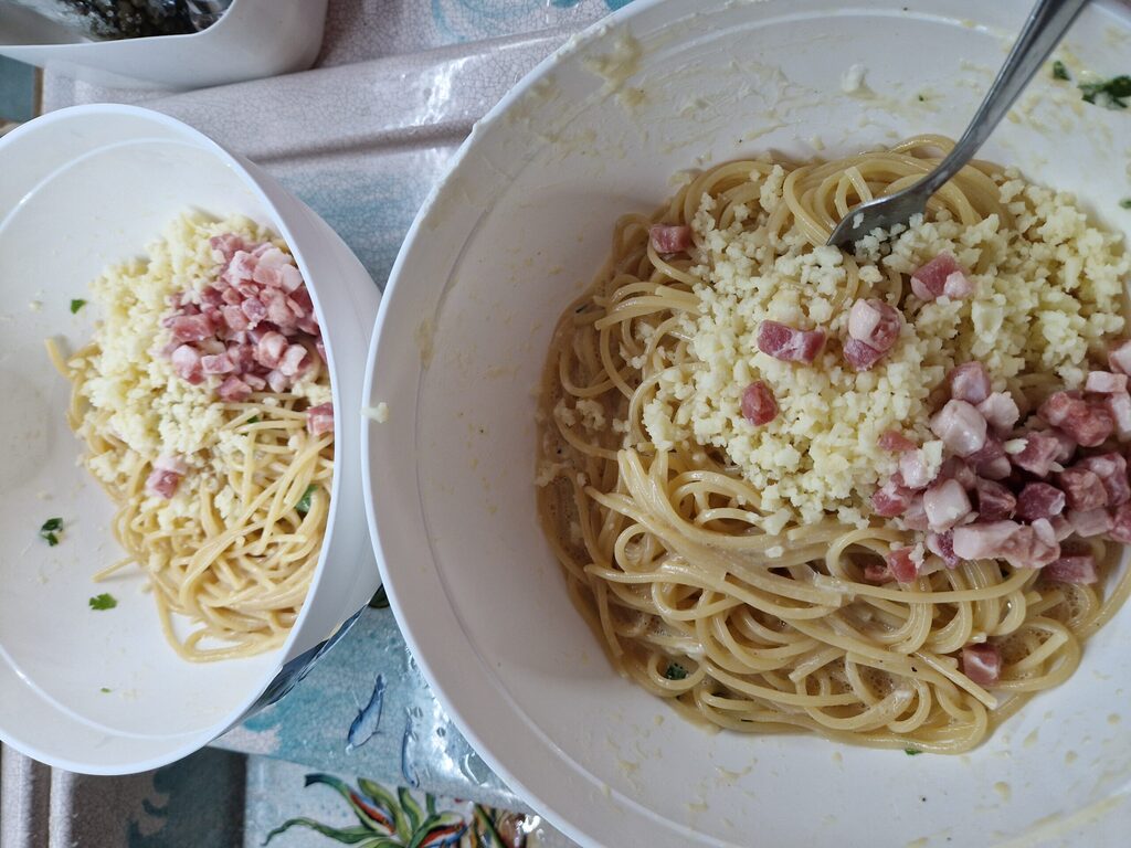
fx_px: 751
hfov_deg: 73.9
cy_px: 424
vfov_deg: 58.9
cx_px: 566
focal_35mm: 23
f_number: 1.8
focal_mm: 5.4
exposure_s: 1/270
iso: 50
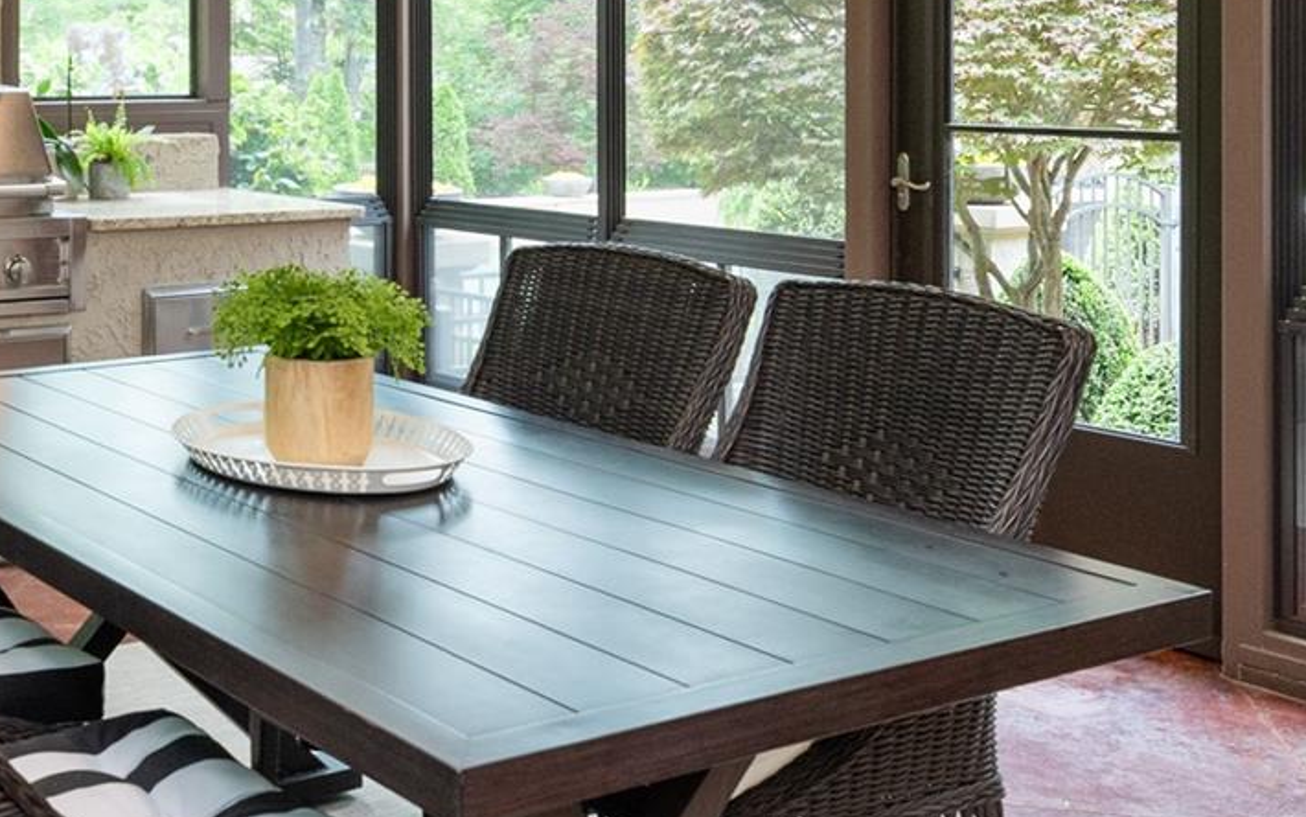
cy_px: 112
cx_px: 189
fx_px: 1780
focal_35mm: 50
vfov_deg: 25.2
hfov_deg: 38.2
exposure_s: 1/60
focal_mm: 17
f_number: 5.6
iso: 400
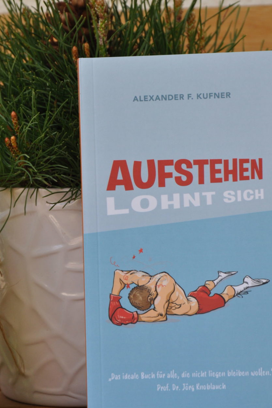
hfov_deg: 6.3
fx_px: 2478
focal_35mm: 219
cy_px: 203
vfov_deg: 9.4
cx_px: 125
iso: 400
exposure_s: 1/125
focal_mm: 105
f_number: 8
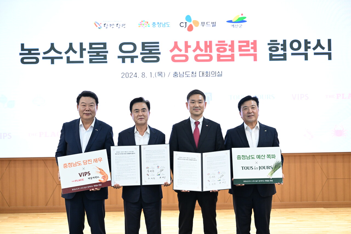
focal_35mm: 58
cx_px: 176
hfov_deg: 34.5
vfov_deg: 23.4
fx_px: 565
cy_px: 117
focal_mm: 58
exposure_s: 1/160
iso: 3200
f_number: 4
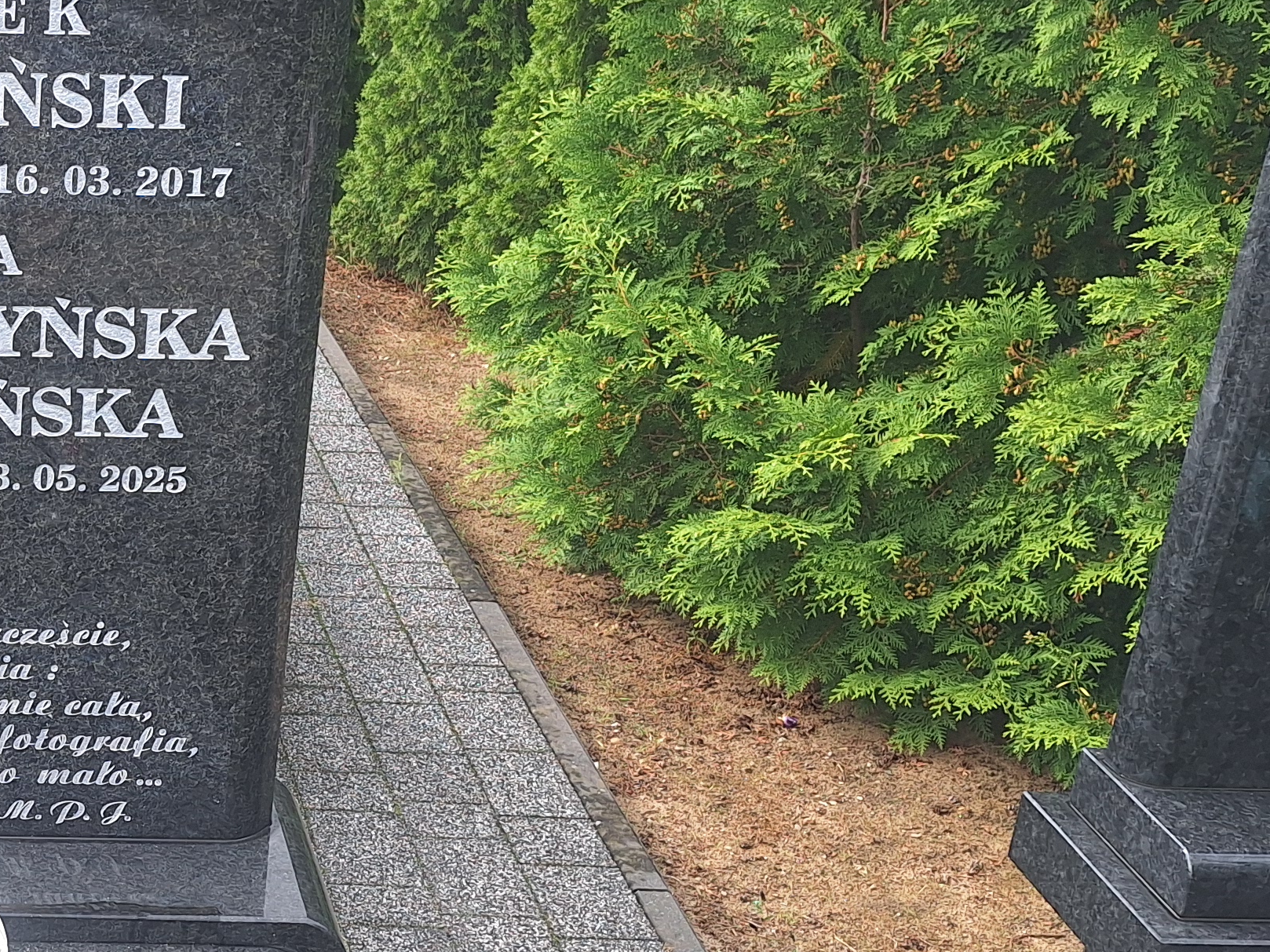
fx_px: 2128
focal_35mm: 58
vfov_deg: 25.2
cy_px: 516
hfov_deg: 30.3
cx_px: -78
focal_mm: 5.54
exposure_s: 1/509
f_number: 1.8
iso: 40
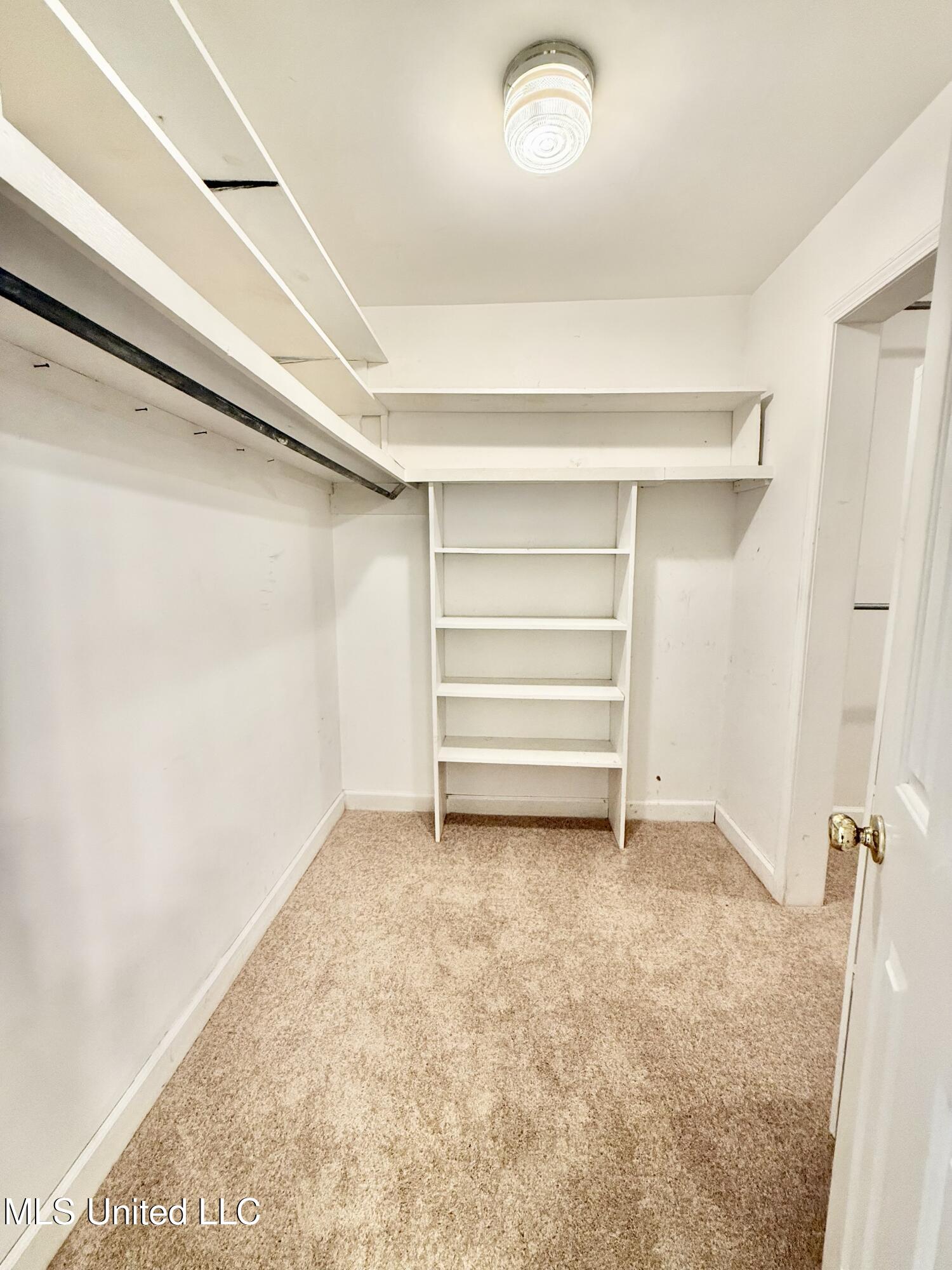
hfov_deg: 85.7
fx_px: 513
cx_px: 476
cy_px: 635
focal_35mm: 14
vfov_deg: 102.1
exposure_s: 1/60
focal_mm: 2.22
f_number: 2.2
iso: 320
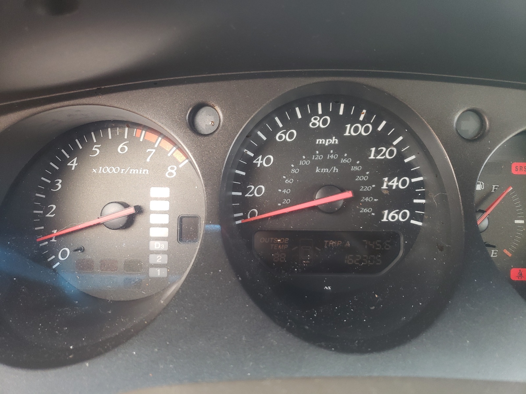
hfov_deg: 67.3
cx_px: 263
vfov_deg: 53.1
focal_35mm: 26
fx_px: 395
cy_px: 197
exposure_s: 1/100
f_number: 1.5
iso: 79
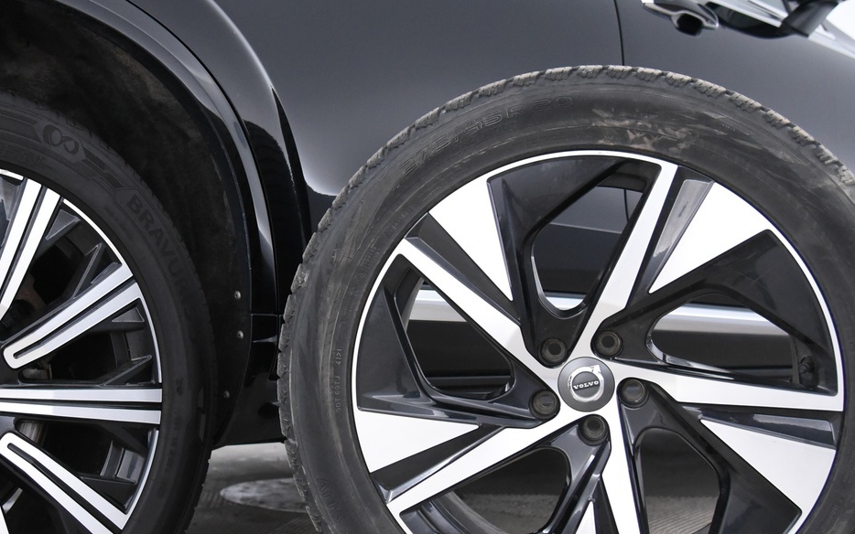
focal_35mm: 53
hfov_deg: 37.6
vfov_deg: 24.4
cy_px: 277
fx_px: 1235
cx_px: 260
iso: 4000
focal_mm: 30
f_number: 4
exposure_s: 1/80
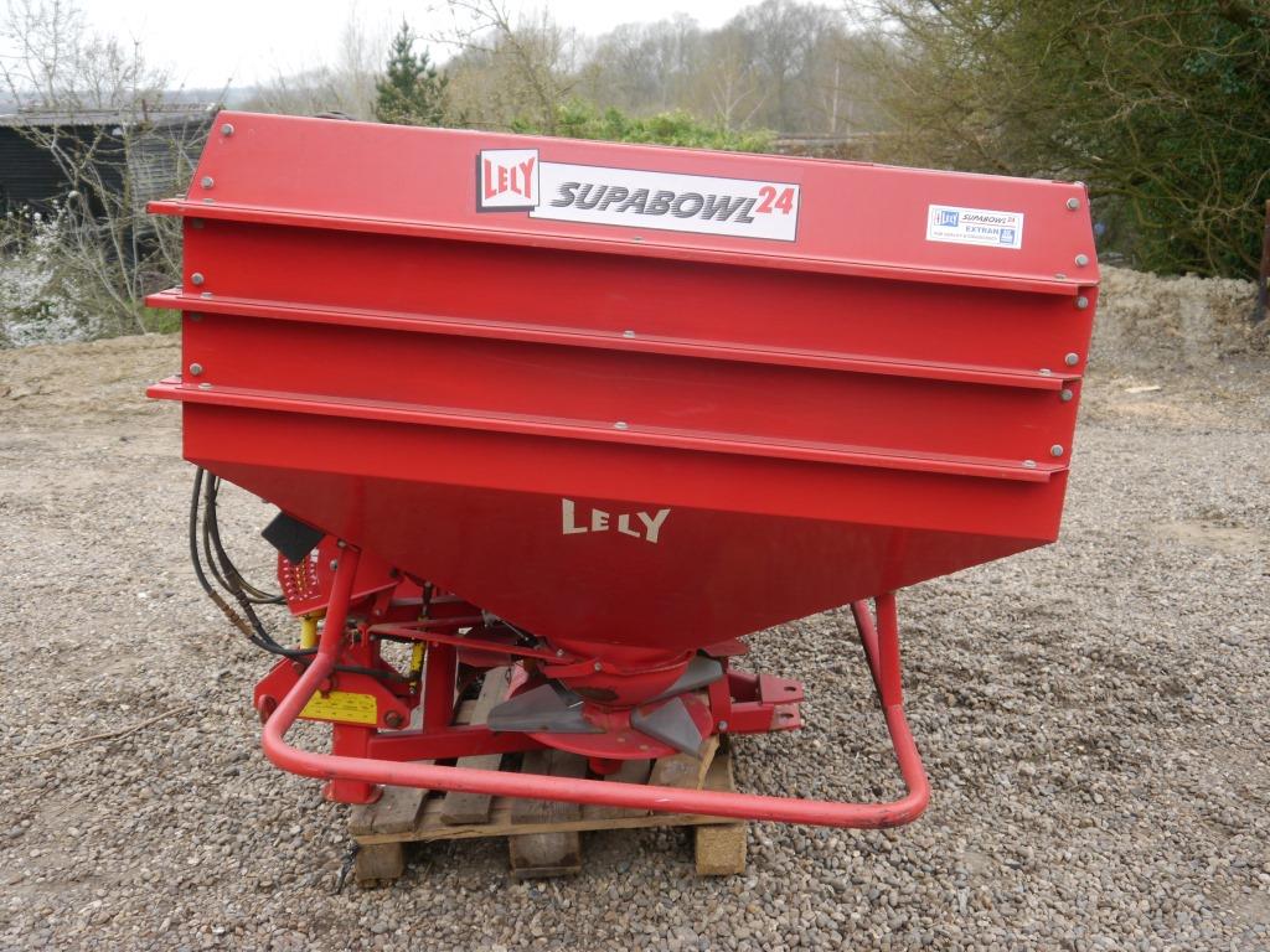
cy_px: 476
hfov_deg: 49.0
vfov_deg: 37.7
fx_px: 1394
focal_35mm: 38
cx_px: 635
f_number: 4.5
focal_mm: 19
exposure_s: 1/125
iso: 160
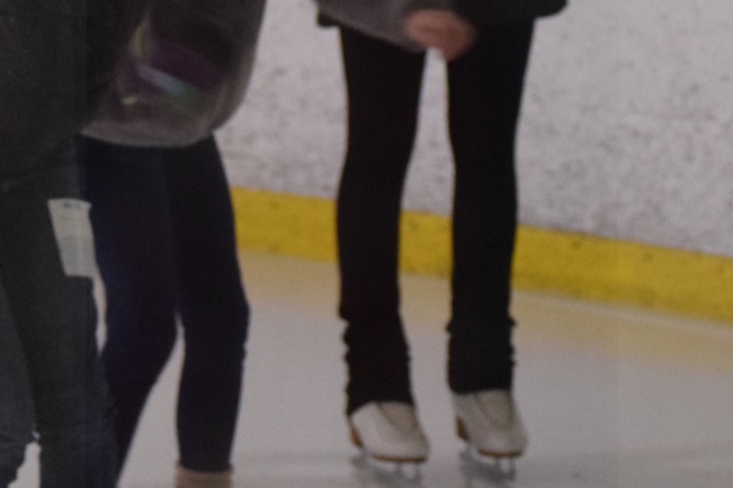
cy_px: -70
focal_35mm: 254
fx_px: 5162
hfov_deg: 8.1
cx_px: 728
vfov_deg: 5.4
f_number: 4
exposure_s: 1/50
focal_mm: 55
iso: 3200
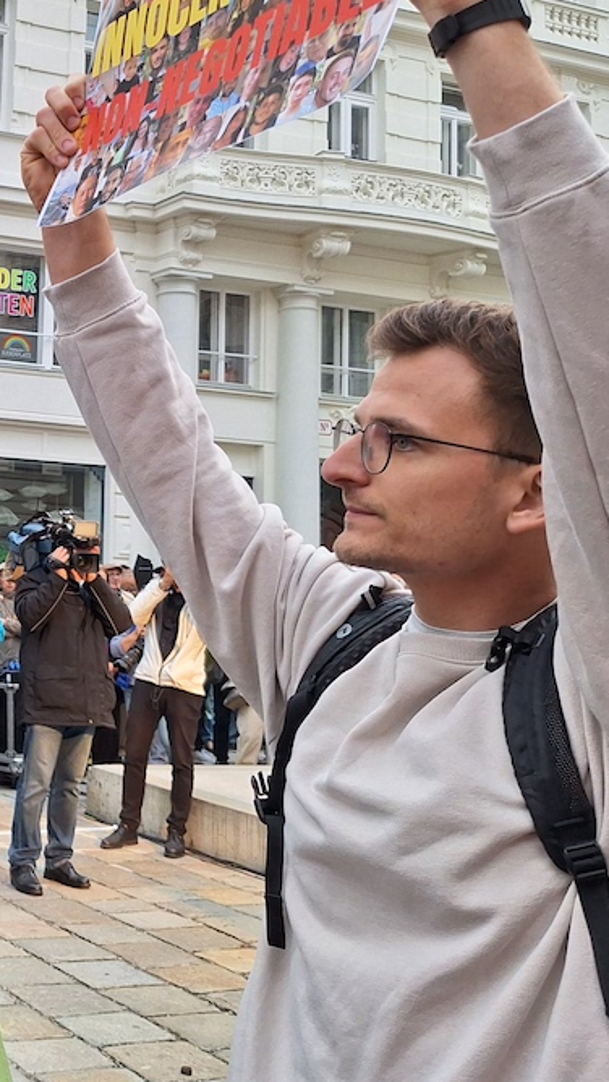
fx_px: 1291
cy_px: 408
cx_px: -196
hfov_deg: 23.3
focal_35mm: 45
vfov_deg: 45.1
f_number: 1.8
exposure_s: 1/169
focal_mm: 5.54
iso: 40
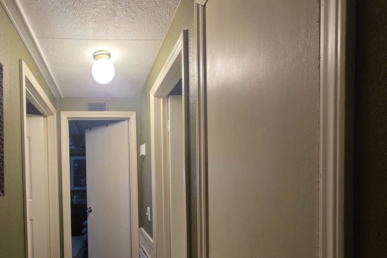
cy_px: 185
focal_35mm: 20
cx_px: 115
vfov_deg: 59.5
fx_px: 215
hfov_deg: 79.8
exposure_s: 1/60
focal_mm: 2.2
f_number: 1.9
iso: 200
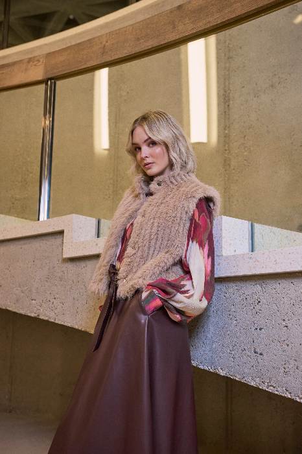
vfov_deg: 49.6
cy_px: 227
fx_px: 491
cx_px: 151
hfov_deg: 34.2
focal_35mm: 39
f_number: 4
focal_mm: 39
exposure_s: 1/125
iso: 800
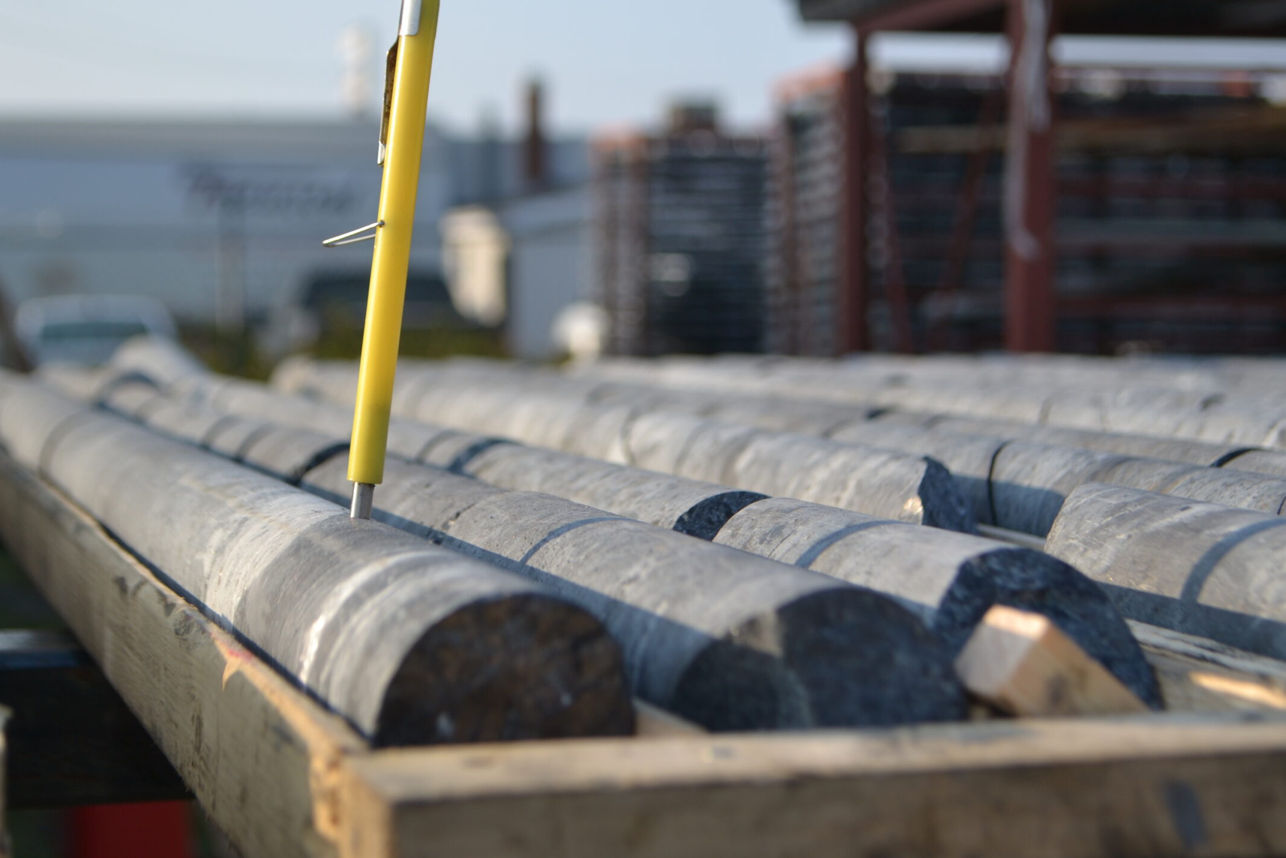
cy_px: 347
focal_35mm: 68
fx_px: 2429
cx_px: 625
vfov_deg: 20.0
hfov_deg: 29.7
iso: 100
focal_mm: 38
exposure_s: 1/320
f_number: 5
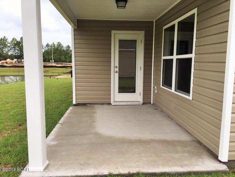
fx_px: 197
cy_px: 88
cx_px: 118
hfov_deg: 61.7
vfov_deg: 48.2
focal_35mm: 29
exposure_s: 1/1166
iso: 25
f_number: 2.2
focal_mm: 4.15
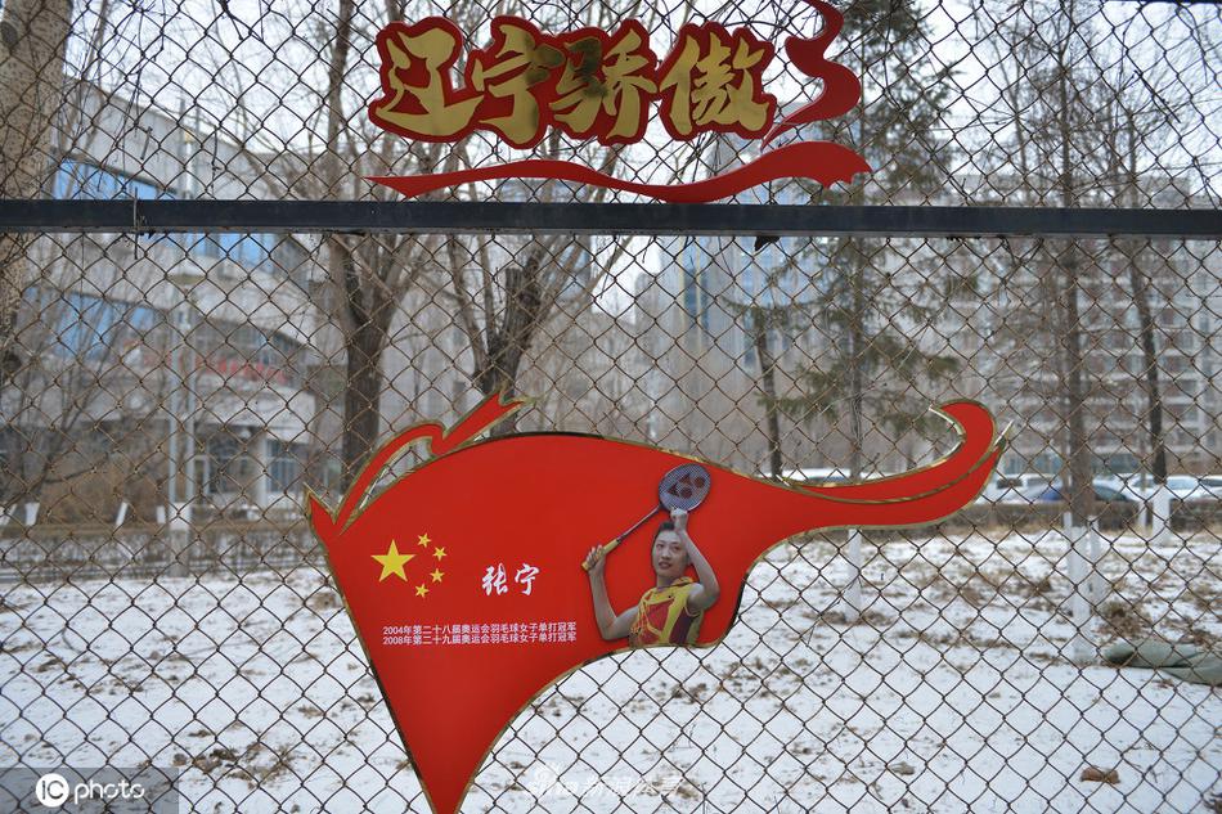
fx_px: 984
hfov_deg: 63.7
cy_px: 407
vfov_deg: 44.9
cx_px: 611
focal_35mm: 29
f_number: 2.8
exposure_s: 1/100
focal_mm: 29
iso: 320
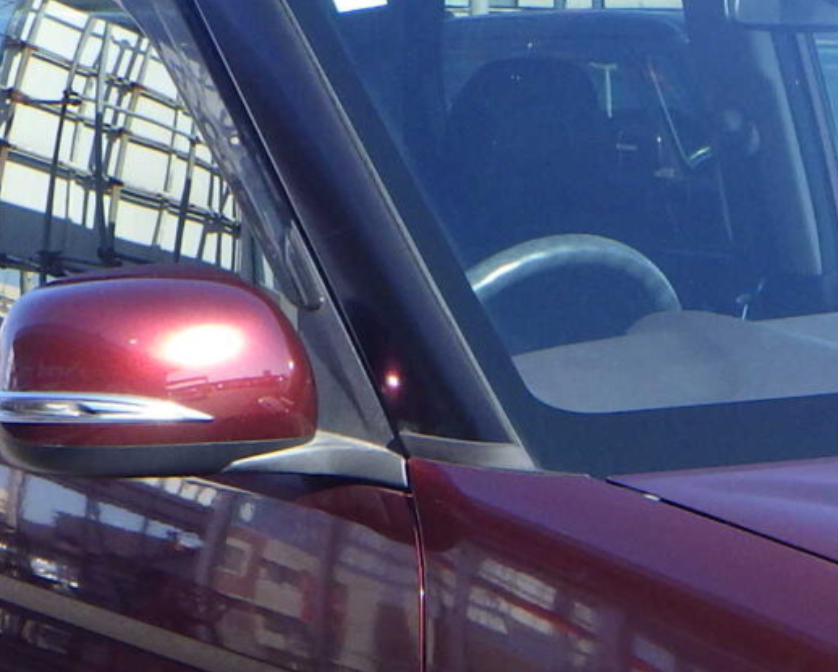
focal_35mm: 108
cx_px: 796
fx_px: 2680
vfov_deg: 13.8
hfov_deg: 17.4
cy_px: 861
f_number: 4.2
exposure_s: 1/250
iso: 125
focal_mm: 5
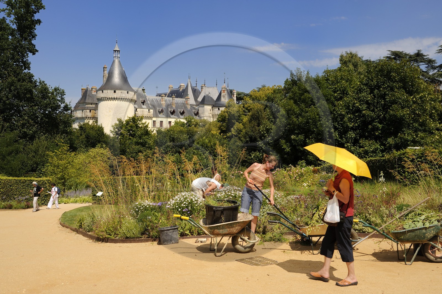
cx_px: 221
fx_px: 466
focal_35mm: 38
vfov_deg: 35.0
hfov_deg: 50.7
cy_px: 147
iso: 200
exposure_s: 1/125
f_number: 16
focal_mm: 38
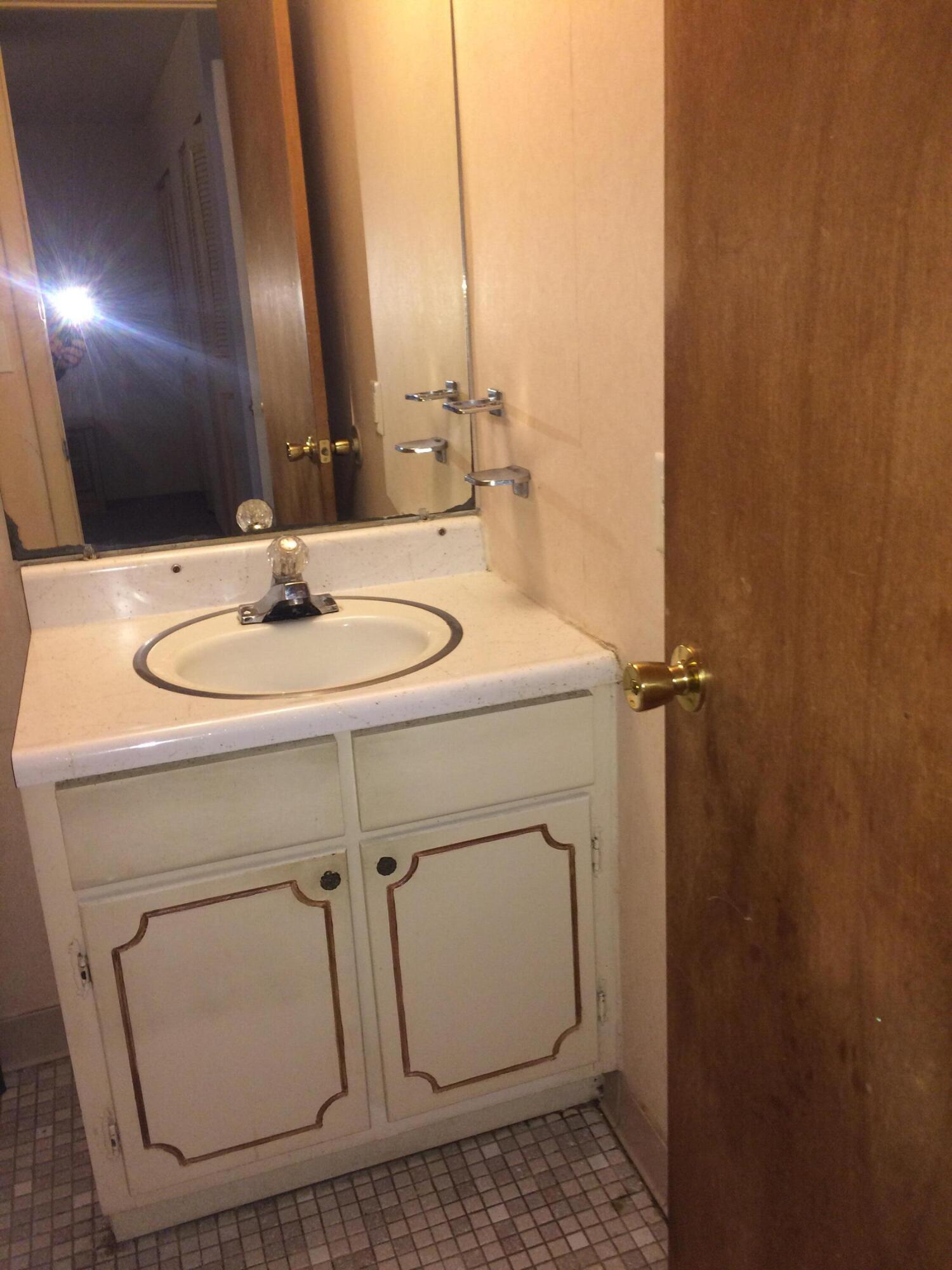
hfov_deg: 48.2
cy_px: 635
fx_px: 1063
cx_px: 476
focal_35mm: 29
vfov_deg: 61.7
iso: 100
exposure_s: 1/30
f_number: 2.2
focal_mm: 4.15
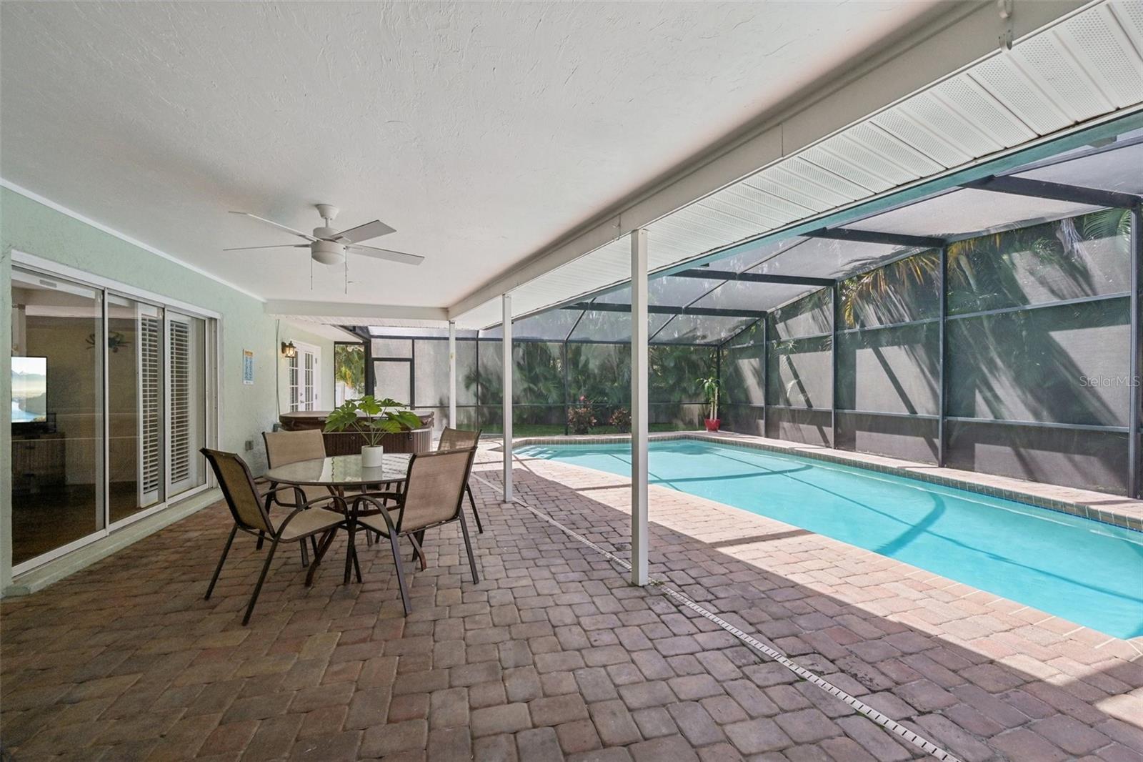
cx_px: 572
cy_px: 381
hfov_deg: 104.3
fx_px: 444
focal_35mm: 14
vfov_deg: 81.2
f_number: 8
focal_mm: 14
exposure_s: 1/250
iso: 400
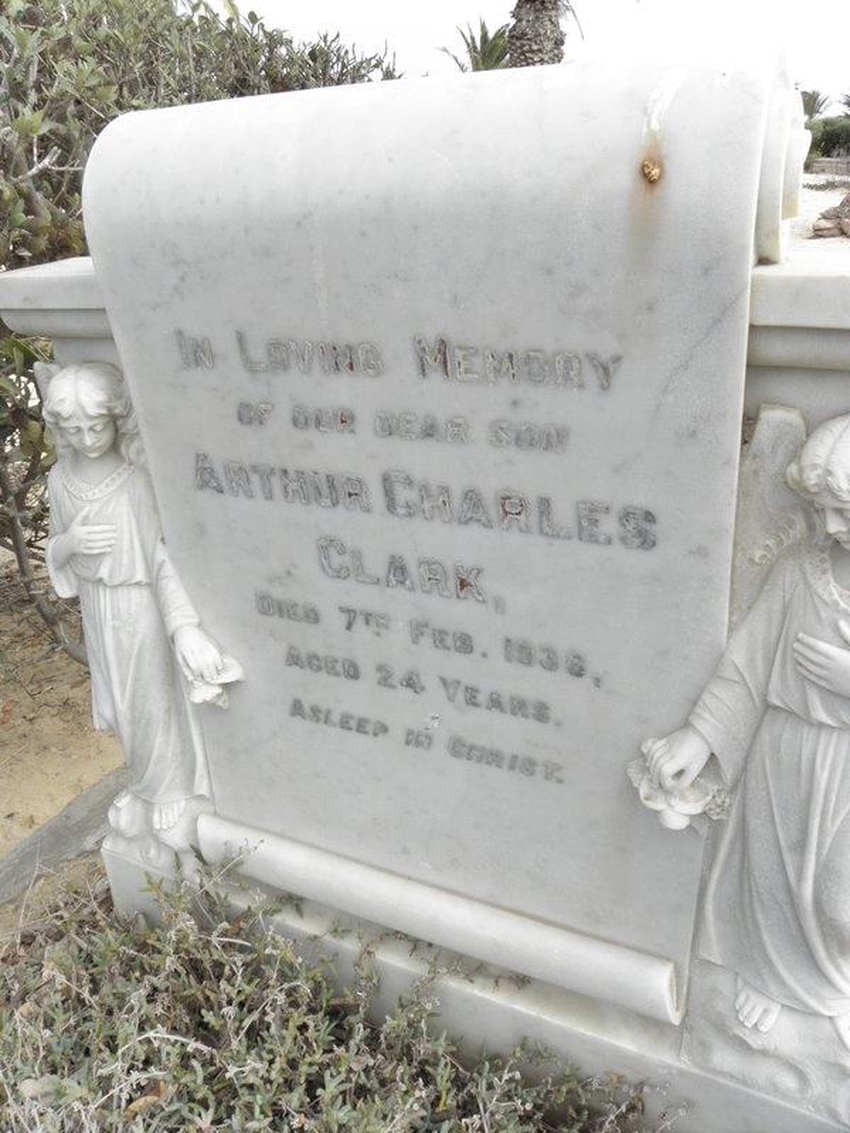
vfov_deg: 65.3
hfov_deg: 51.4
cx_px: 425
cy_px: 566
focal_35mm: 27
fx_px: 884
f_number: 5.6
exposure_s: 1/400
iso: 200
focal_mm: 4.83
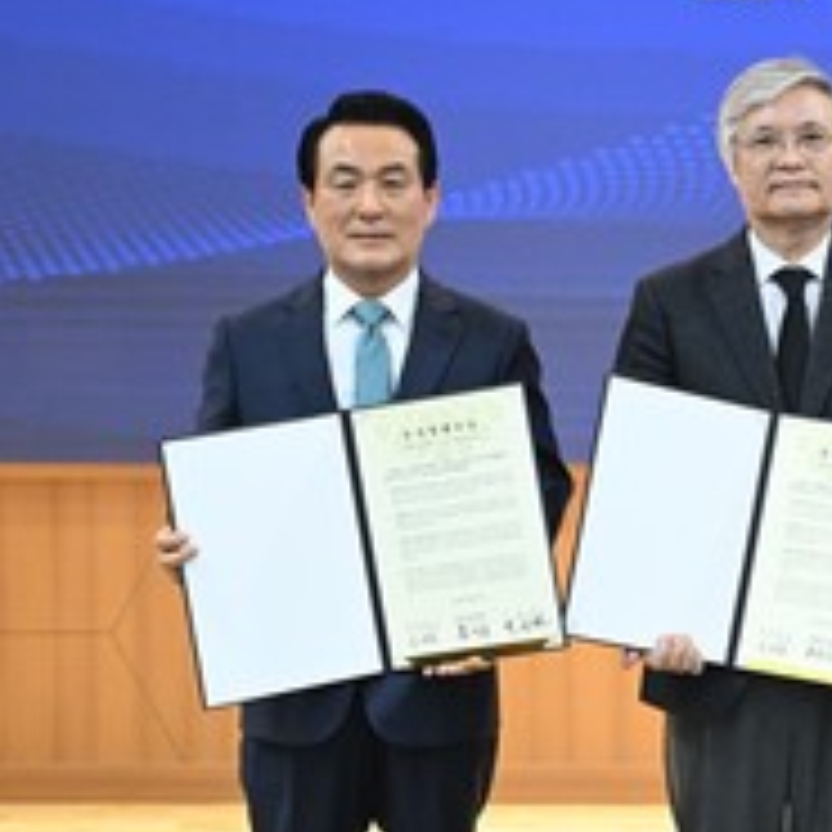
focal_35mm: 124
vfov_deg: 14.1
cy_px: 454
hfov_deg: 13.7
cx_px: 944
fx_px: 3372
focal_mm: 45
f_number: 2.8
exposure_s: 1/125
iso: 2000
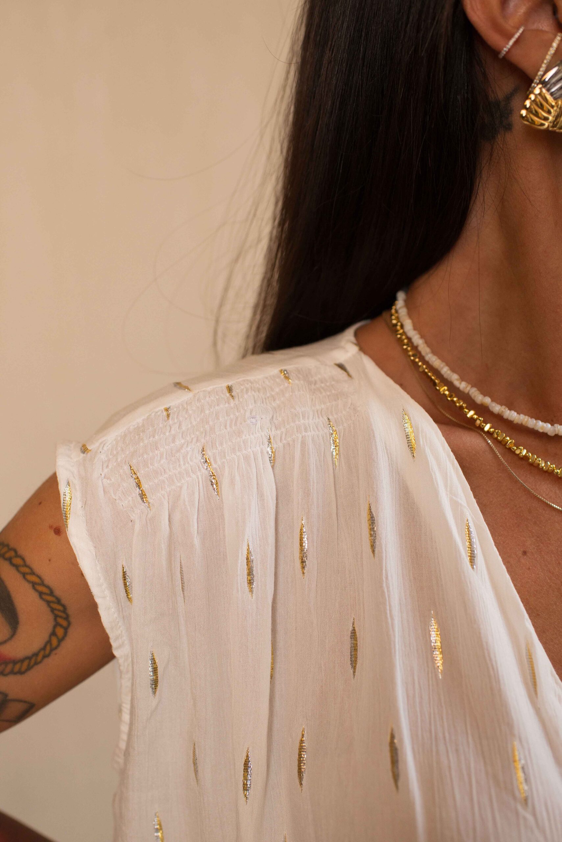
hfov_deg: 37.9
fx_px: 819
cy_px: 421
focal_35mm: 35
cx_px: 281
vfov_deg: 54.4
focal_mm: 35
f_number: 3.5
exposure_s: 1/500
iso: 800
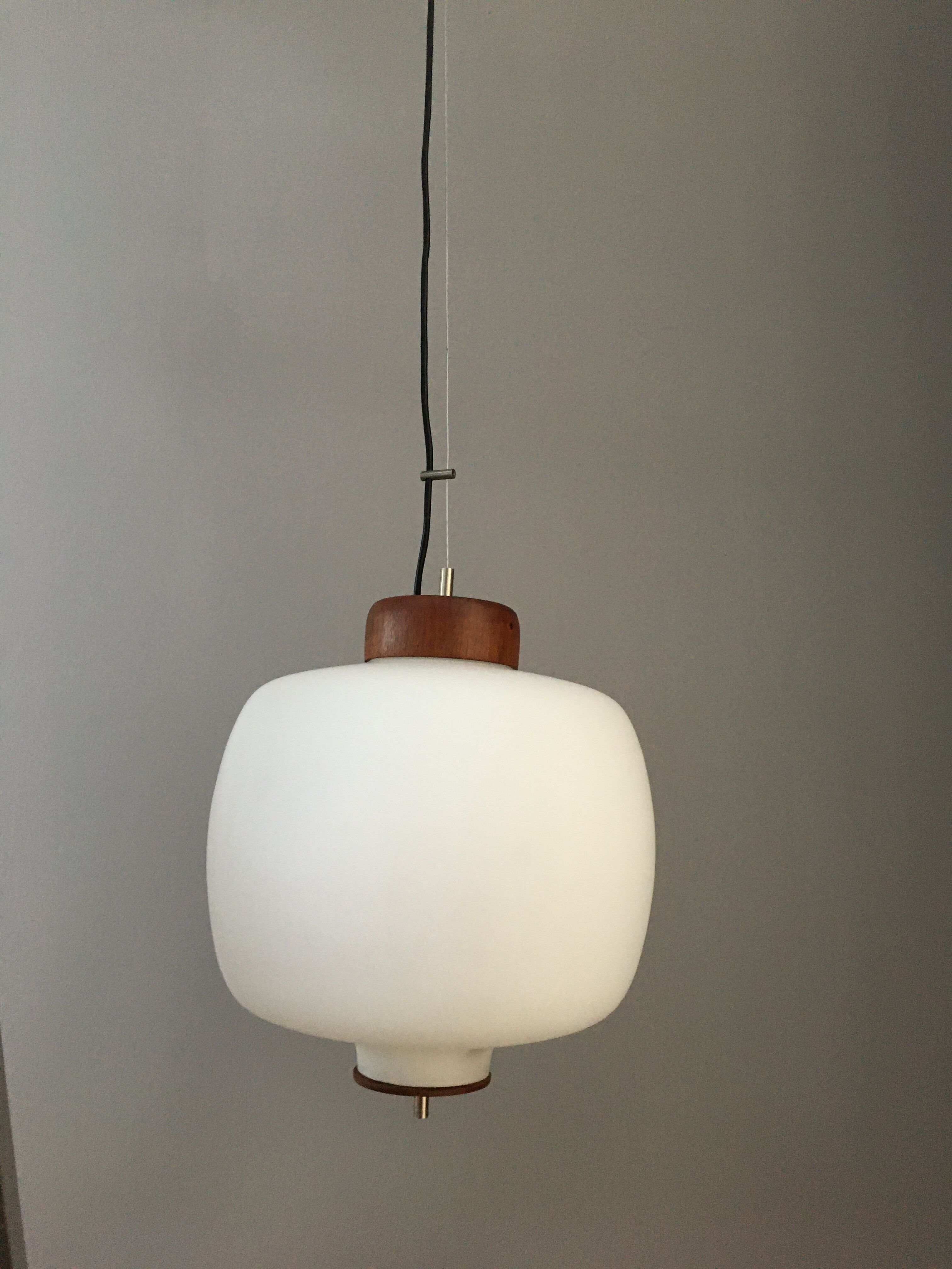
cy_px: 634
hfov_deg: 48.2
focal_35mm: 29
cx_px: 476
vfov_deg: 61.7
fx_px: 1063
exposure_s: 1/33
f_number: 2.2
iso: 160
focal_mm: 4.15
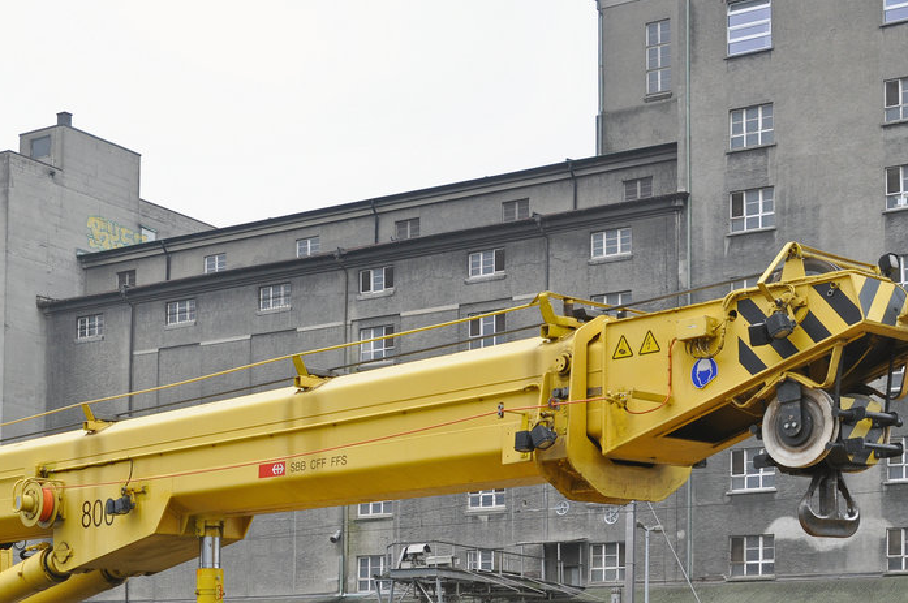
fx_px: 1562
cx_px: 244
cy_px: 466
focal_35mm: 62
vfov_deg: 21.6
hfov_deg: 31.9
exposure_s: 1/200
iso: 320
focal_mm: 24
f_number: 7.1
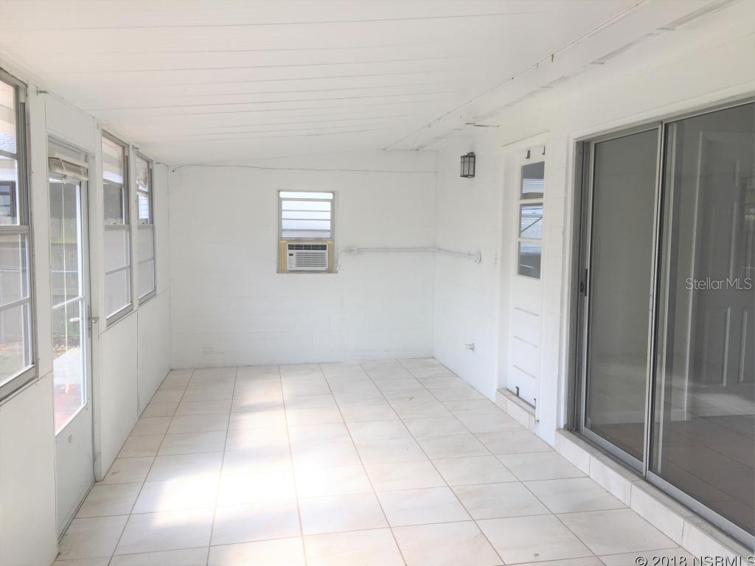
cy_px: 283
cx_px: 378
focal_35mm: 29
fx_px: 633
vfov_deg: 48.2
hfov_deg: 61.7
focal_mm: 4.15
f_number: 2.2
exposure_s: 1/159
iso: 32
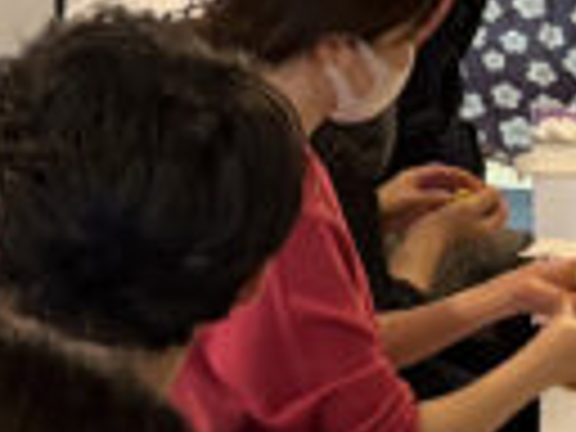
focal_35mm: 162
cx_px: -994
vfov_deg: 8.9
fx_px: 2696
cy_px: -284
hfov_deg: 10.0
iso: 250
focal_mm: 5.96
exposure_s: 1/60
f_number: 1.6
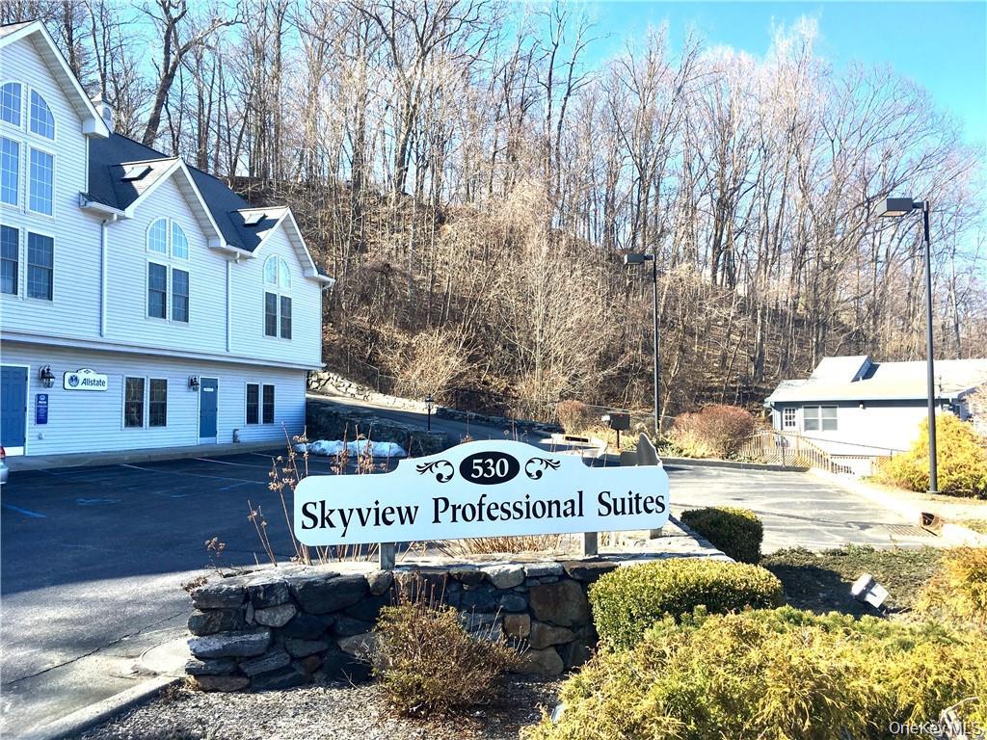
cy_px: 370
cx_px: 494
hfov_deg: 61.7
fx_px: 827
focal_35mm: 29
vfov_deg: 48.2
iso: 25
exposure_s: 1/425
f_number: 2.2
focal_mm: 4.15
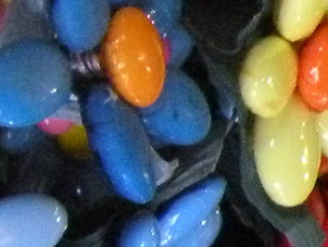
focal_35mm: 445
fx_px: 4220
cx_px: -365
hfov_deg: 4.4
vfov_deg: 3.3
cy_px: -598
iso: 400
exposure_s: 1/35.1
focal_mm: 9.8
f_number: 3.5
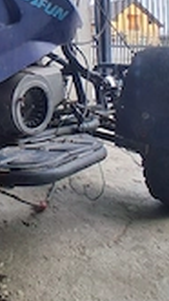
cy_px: 36
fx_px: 358
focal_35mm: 45
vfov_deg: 42.2
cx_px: -7
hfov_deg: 25.1
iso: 50
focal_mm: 1.4
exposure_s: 1/100
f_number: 2.2
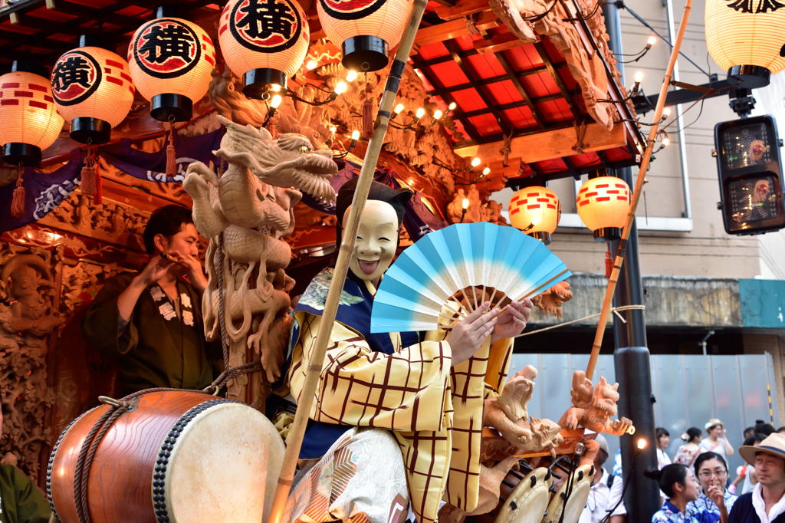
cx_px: 392
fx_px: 850
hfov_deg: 49.6
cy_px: 262
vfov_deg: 34.2
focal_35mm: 39
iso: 1000
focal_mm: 26
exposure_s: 1/60
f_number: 3.8
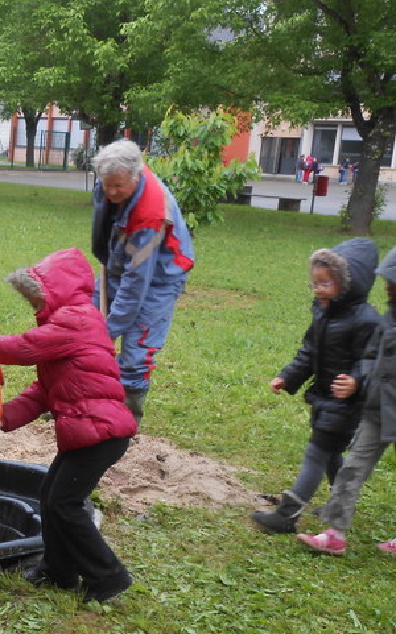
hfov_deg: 19.8
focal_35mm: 60
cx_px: -123
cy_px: 357
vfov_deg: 34.0
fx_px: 1038
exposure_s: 1/50
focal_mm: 6
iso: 80
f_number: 3.9
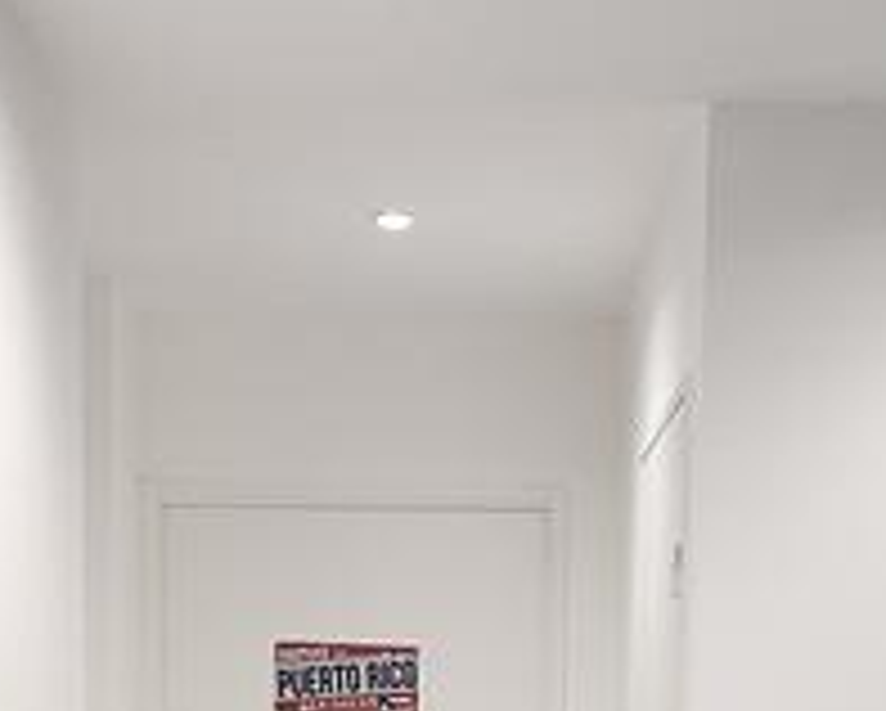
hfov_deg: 21.0
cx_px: 504
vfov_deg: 15.7
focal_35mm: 91
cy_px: 1030
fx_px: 2389
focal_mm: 5.4
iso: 160
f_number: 1.8
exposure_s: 1/100
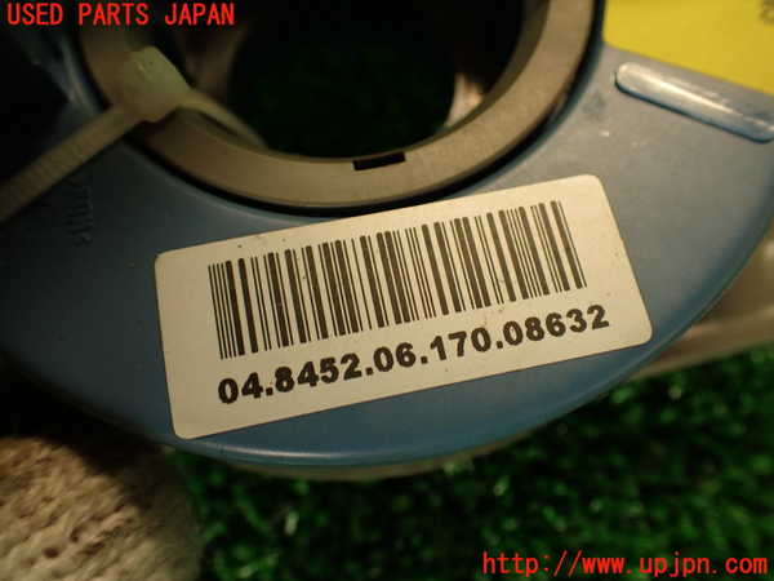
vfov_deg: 44.2
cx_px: 387
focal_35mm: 32
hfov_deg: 56.8
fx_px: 716
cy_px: 290
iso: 200
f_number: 2.4
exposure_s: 1/50
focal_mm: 5.79
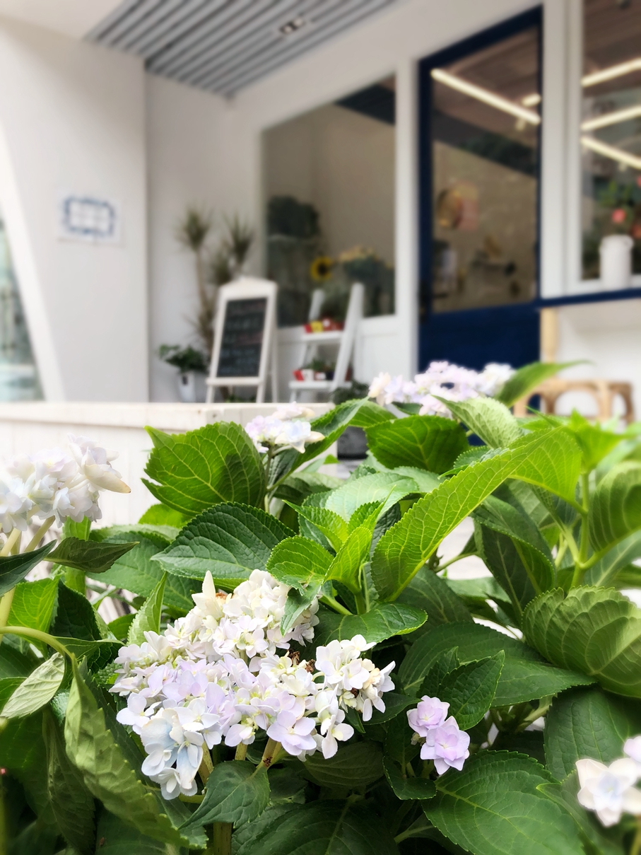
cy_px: 428
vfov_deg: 63.4
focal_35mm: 28
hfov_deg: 49.8
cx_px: 320
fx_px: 691
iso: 20
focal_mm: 3.99
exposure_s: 1/417
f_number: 1.8
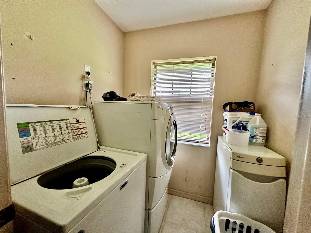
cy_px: 116
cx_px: 156
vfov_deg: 85.7
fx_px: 126
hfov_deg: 102.1
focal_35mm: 14
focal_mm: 2.22
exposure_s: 1/60
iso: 160
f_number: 2.2
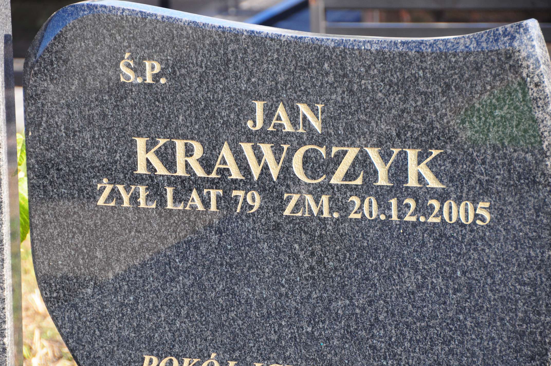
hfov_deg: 11.4
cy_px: 183
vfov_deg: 7.6
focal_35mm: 180
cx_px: 276
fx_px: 2752
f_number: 7.1
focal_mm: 120
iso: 320
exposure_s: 1/250
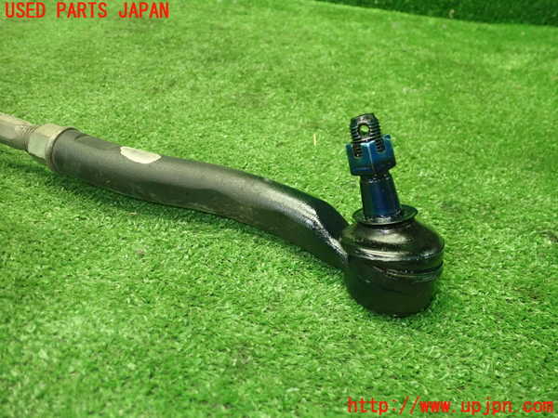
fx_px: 484
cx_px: 279
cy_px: 209
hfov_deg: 60.0
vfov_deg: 46.8
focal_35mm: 30
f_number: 2.3
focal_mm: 5.5
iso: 800
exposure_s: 1/100
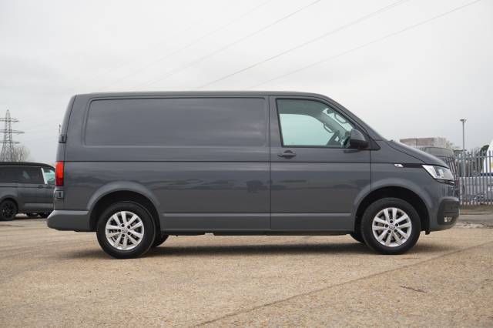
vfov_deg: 25.7
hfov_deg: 37.9
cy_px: 164
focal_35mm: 52
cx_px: 246
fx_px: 719
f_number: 5.6
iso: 100
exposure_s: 1/60
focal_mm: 35
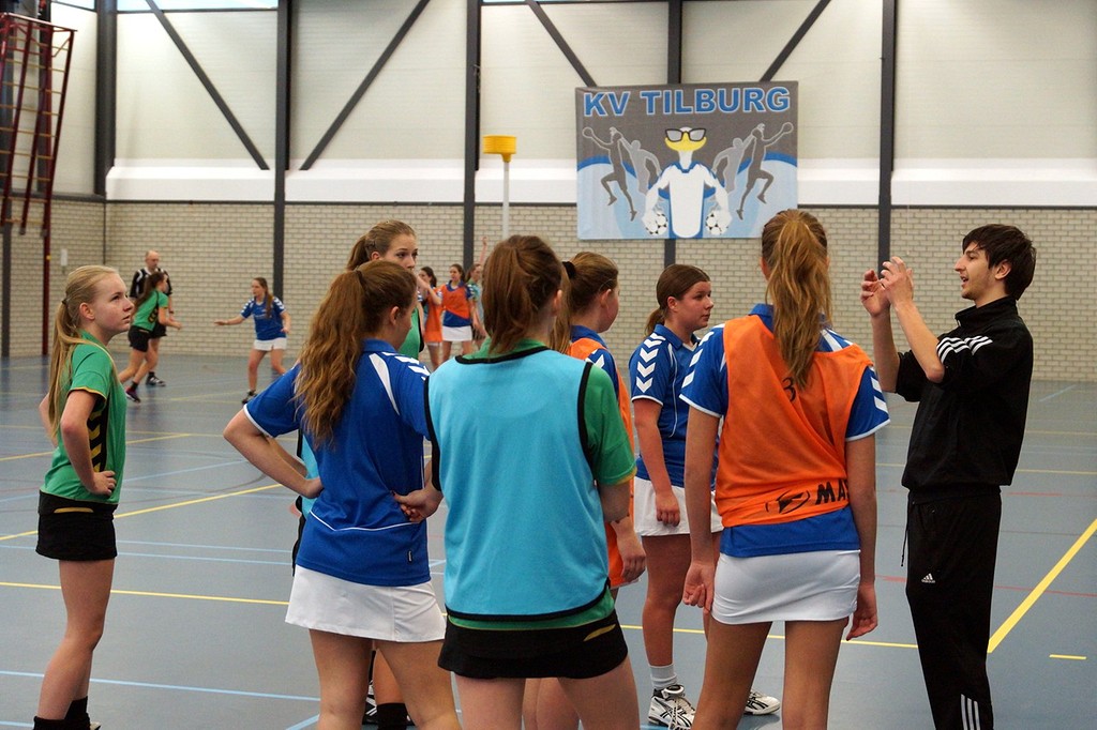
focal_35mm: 52
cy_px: 365
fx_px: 1599
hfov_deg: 37.9
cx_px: 548
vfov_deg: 25.7
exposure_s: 1/320
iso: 1250
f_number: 3.2
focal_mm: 35
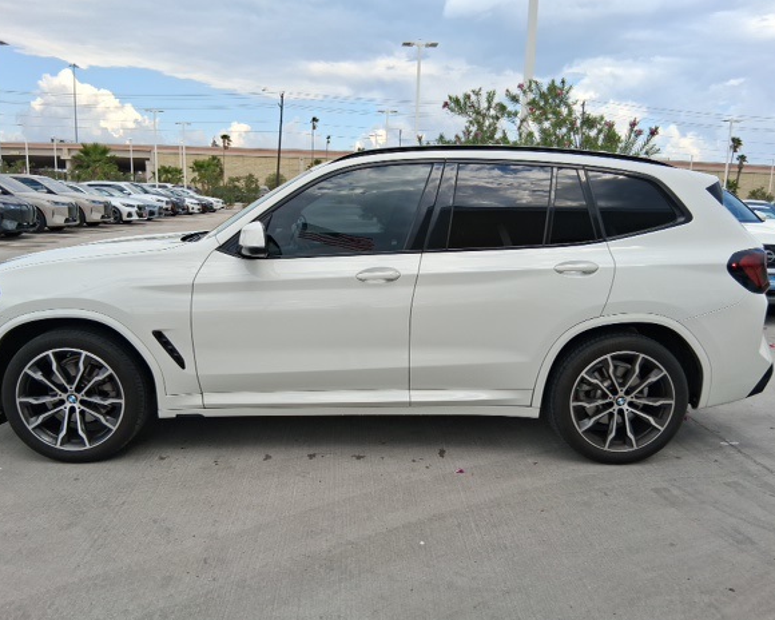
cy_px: 319
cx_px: 367
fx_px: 642
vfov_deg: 51.5
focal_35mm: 28
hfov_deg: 62.2
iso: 25
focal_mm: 3.98
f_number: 1.8
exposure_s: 1/373
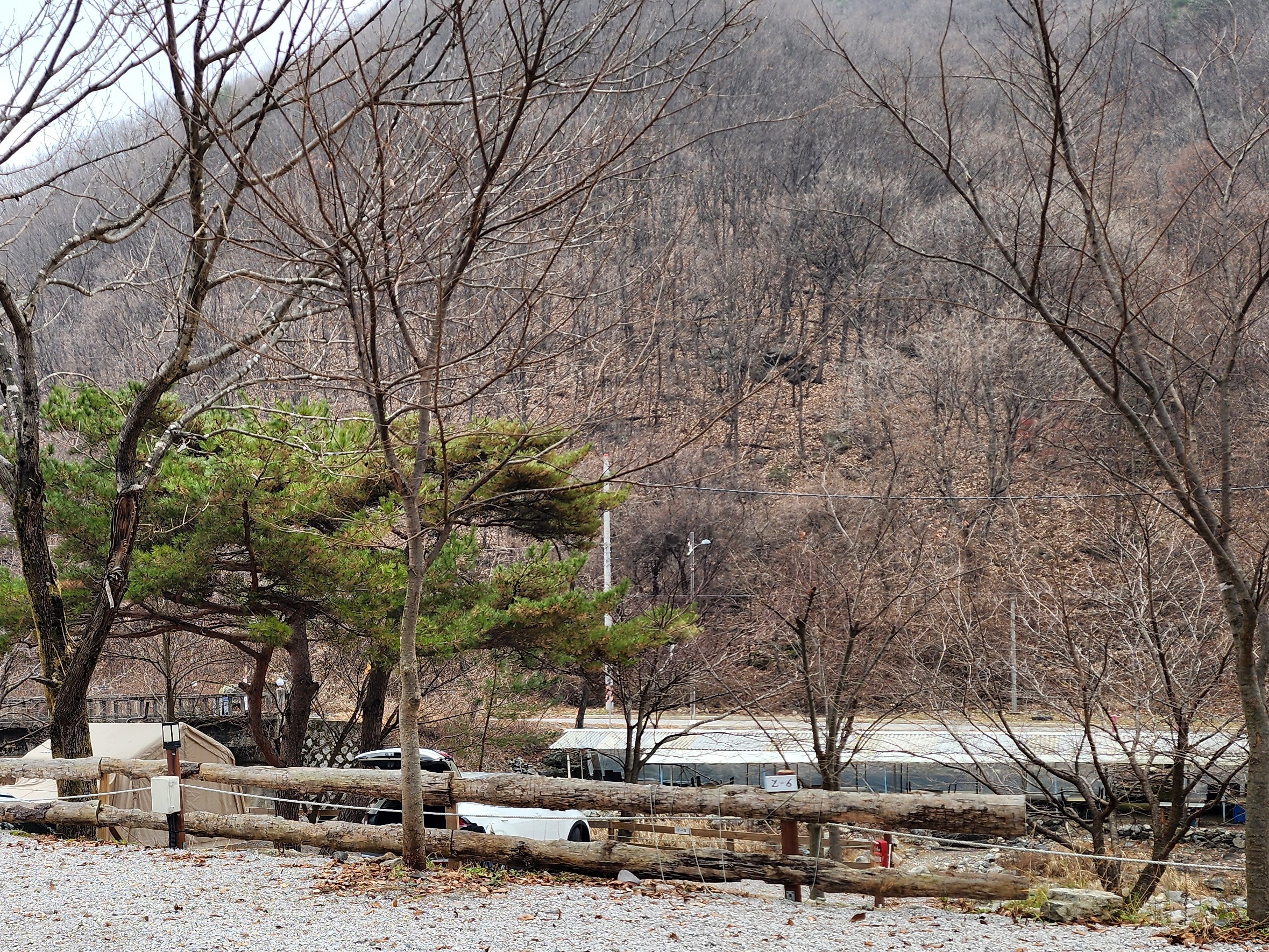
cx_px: 336
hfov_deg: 46.4
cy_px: 681
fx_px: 1430
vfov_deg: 36.2
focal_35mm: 39
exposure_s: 1/180
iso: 20
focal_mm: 6.4
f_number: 1.8
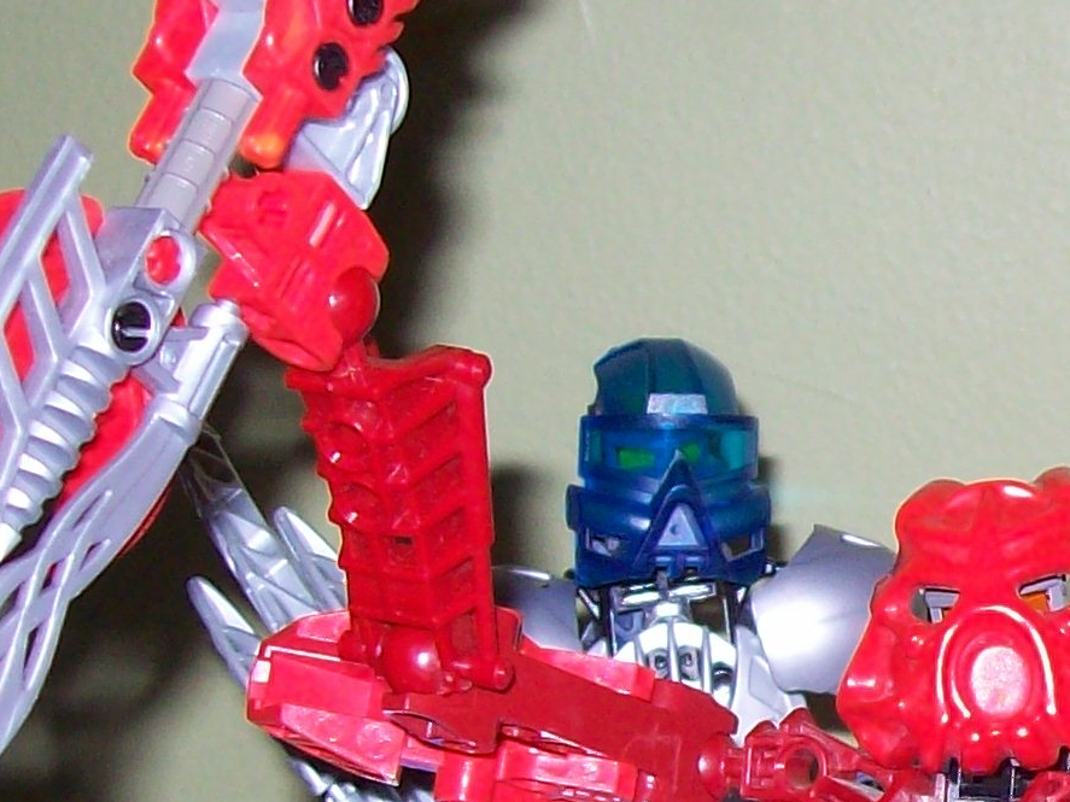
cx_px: 1279
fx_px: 3832
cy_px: 755
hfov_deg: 15.3
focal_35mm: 124
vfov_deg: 11.9
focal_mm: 6
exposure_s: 1/64
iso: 80
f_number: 2.7
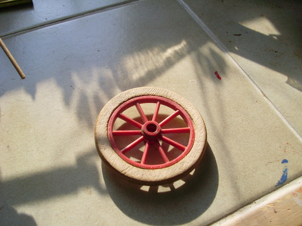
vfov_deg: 37.7
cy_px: 113
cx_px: 151
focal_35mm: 38
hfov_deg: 49.0
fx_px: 332
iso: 80
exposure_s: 1/90
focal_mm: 6.3
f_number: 7.7
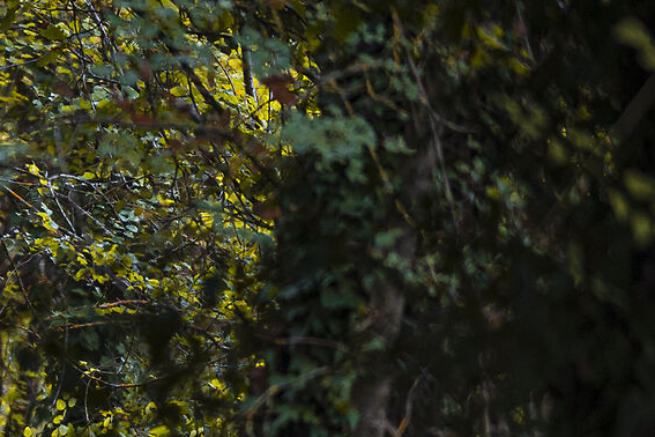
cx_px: -626
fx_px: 15391
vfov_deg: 1.6
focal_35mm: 846
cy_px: 814
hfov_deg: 2.4
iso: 500
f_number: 2.8
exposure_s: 1/400
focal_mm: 200
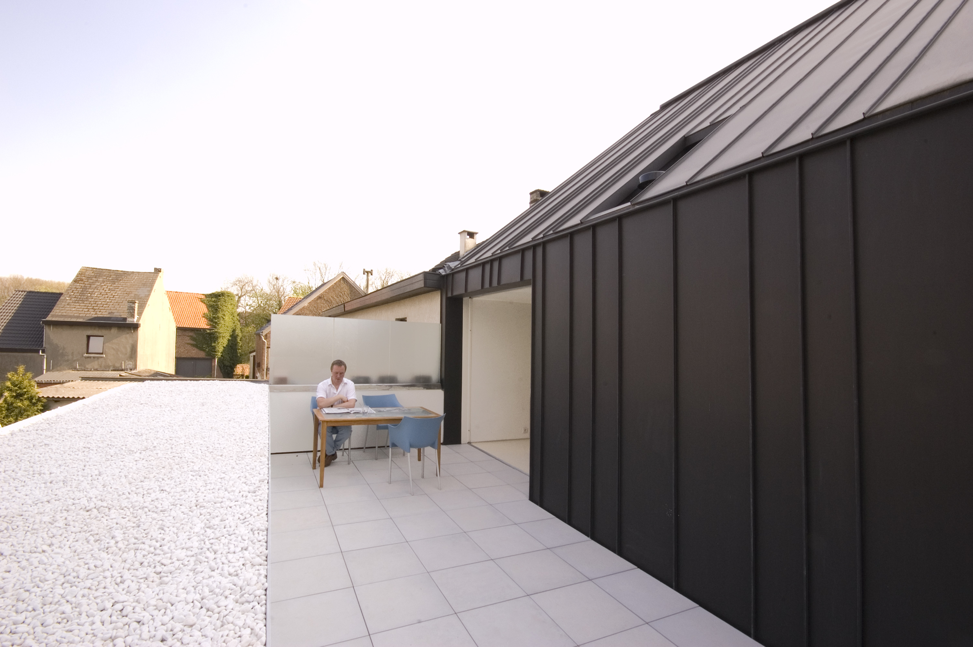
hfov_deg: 100.4
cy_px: 324
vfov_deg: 77.2
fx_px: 405
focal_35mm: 15
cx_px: 486
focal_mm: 10
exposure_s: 1/25
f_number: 22
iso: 400
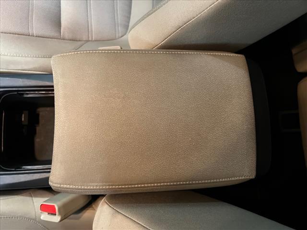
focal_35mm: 26
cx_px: 154
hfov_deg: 67.3
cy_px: 115
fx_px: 231
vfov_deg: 53.1
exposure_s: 1/30
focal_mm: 5.7
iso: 500
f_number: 1.5
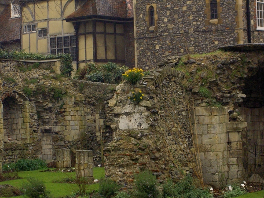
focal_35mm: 116
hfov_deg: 17.0
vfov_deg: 12.8
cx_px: 132
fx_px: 885
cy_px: 99
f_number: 4.9
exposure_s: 1/100
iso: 200
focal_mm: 24
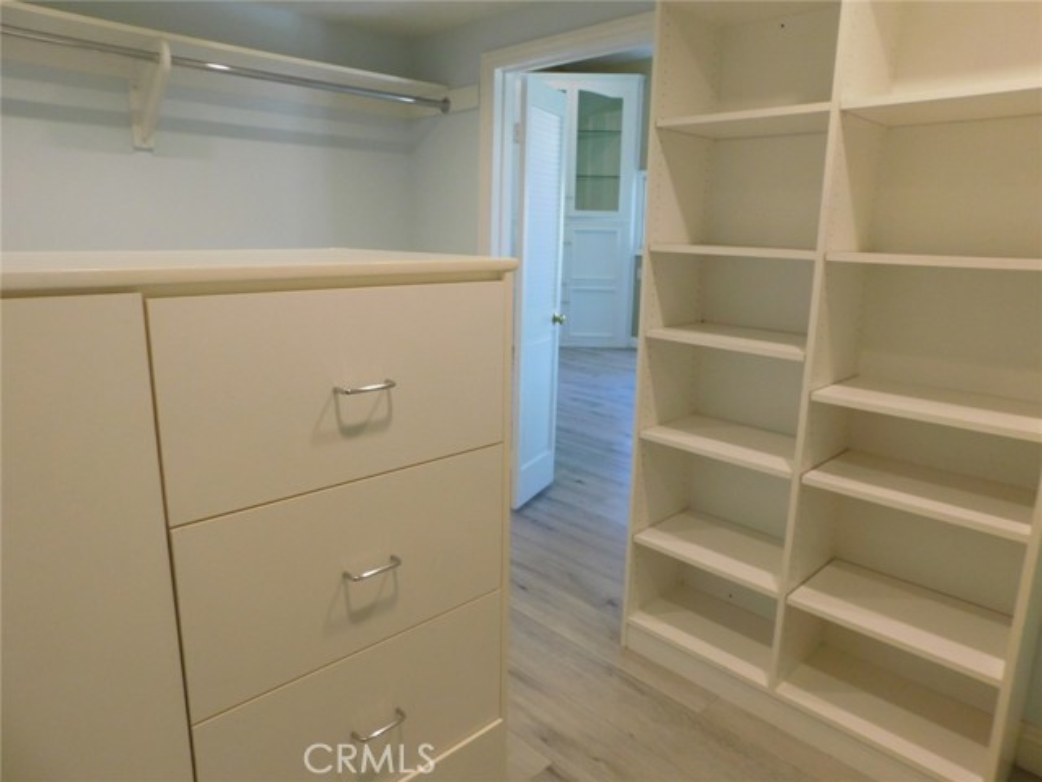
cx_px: 521
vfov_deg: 58.9
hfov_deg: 73.9
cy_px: 391
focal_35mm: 23
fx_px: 692
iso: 200
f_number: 3
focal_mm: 4
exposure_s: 1/30
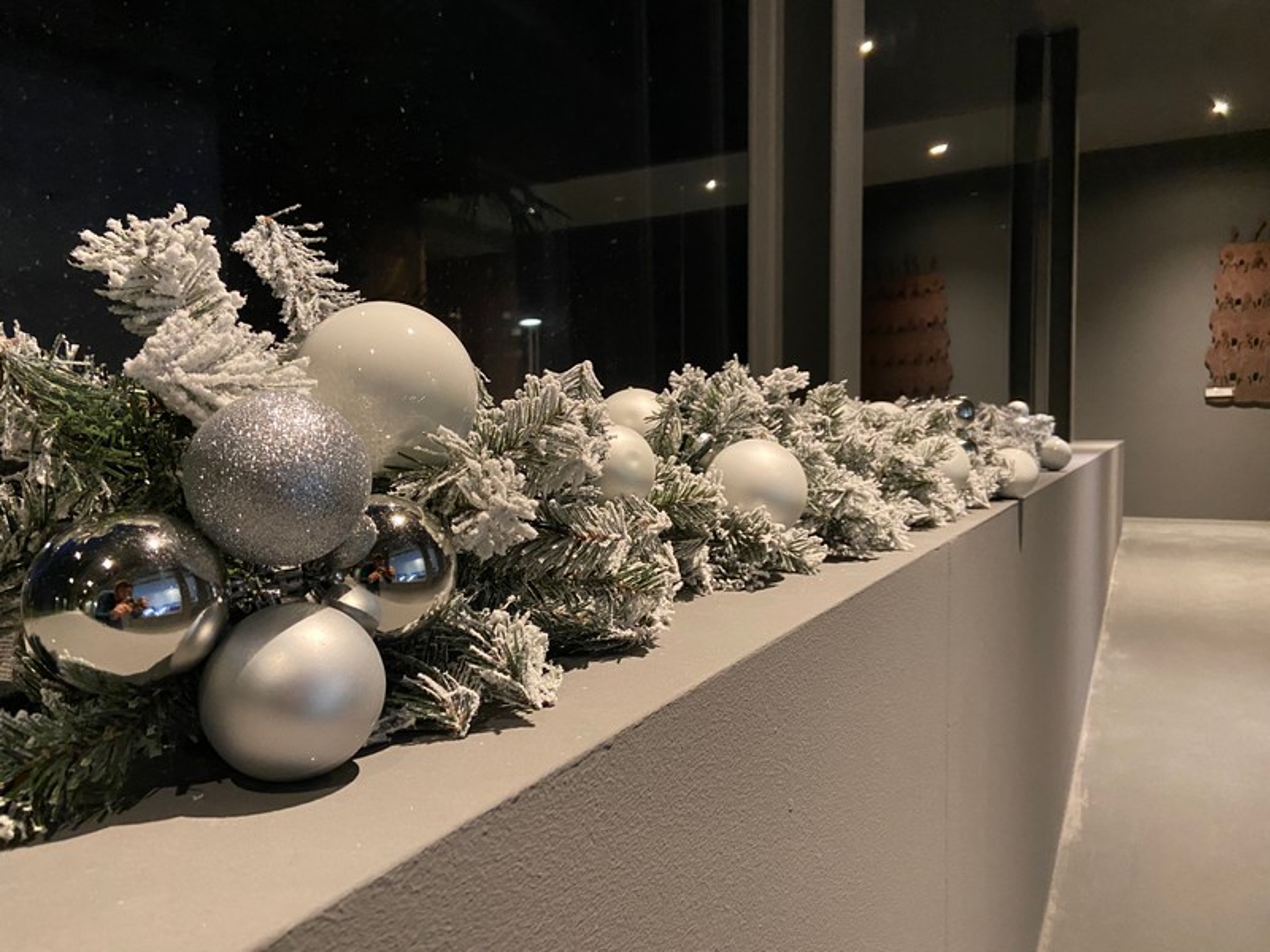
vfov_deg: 53.1
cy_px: 476
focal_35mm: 26
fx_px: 954
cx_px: 635
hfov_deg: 67.3
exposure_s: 1/33
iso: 500
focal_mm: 4.25
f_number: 1.8
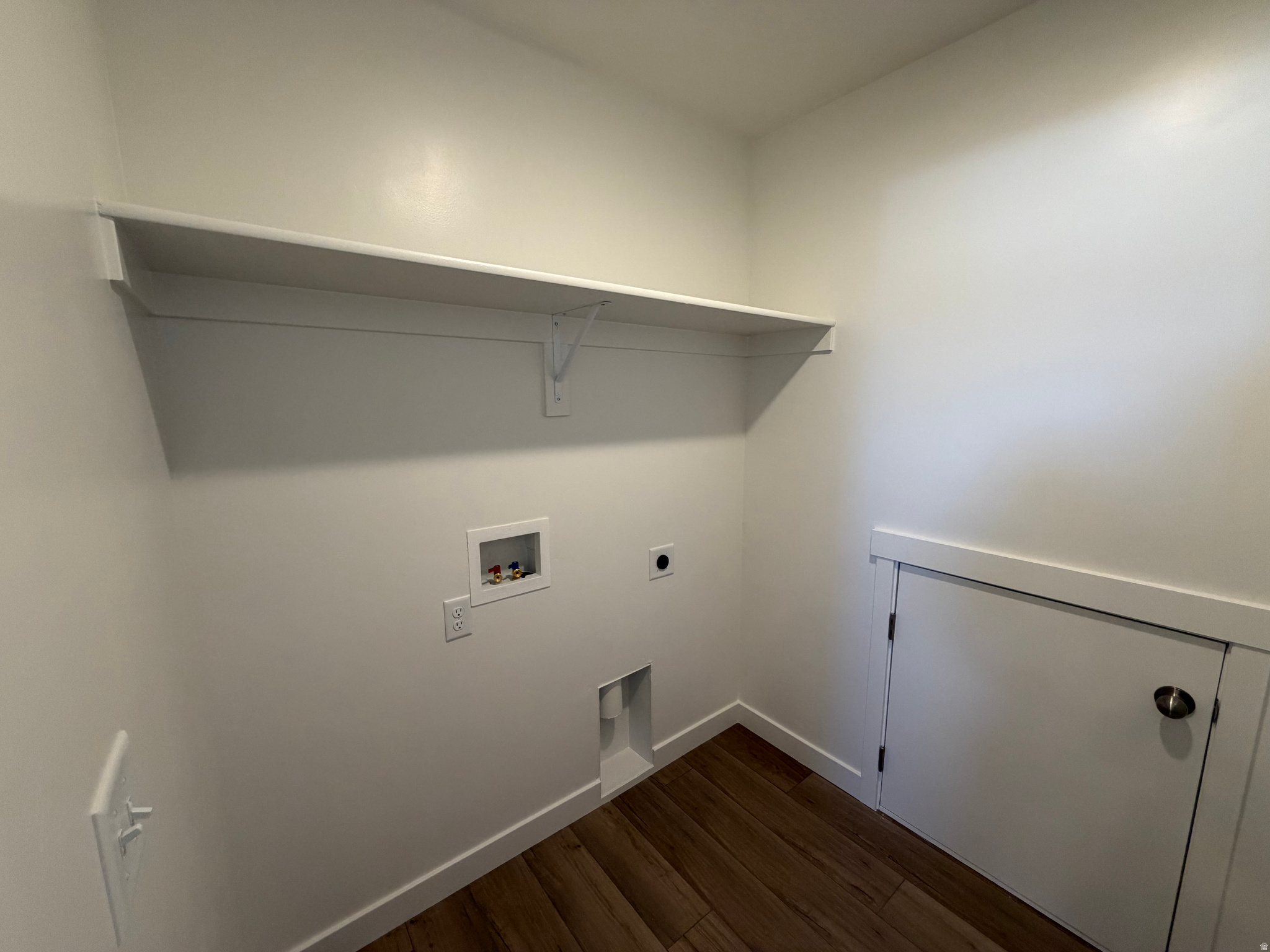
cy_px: 476
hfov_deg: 102.1
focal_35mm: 14
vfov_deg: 85.7
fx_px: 514
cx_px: 635
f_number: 2.2
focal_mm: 2.22
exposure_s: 1/120
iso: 250
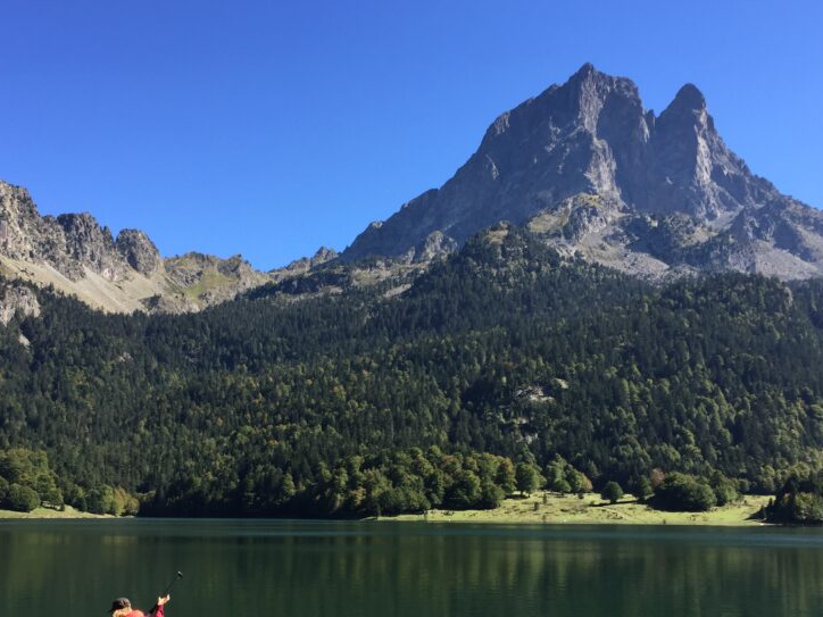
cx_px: 374
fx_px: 975
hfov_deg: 45.7
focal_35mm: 41
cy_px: 417
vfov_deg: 34.8
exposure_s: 1/746
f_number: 2.2
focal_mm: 4.15
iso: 32
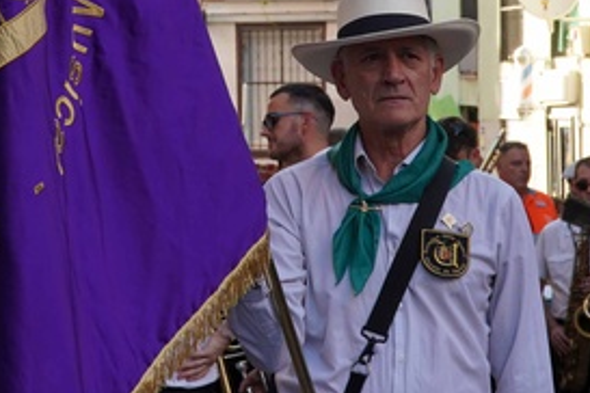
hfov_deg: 14.7
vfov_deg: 9.8
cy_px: 48
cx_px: 169
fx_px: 2278
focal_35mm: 139
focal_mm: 32
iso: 100
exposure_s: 1/80
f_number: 5.6
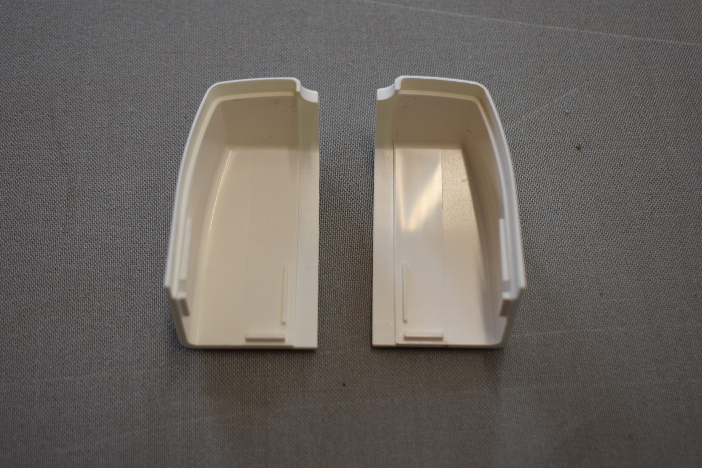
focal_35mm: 52
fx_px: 1024
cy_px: 234
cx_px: 351
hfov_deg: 37.8
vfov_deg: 25.8
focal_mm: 35
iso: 360
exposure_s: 1/125
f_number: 5.6
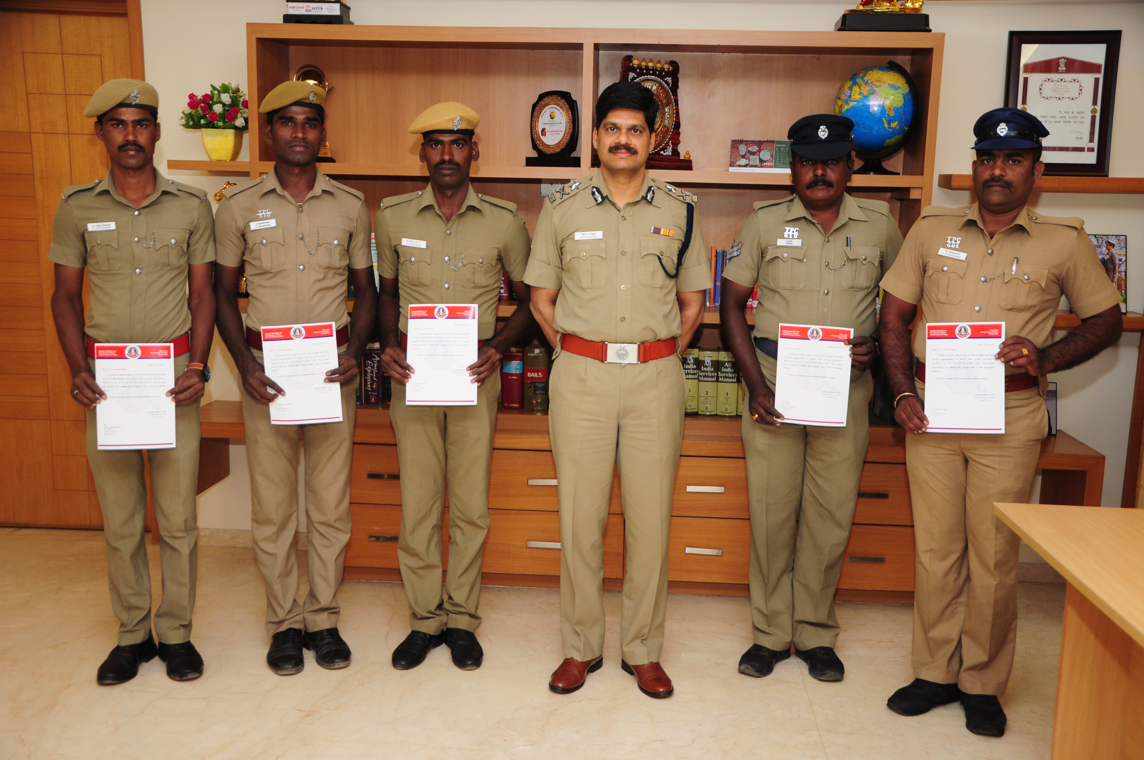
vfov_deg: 35.4
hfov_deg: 51.3
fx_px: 1190
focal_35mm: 38
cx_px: 572
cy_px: 380
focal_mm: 25
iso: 400
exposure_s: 1/80
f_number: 4
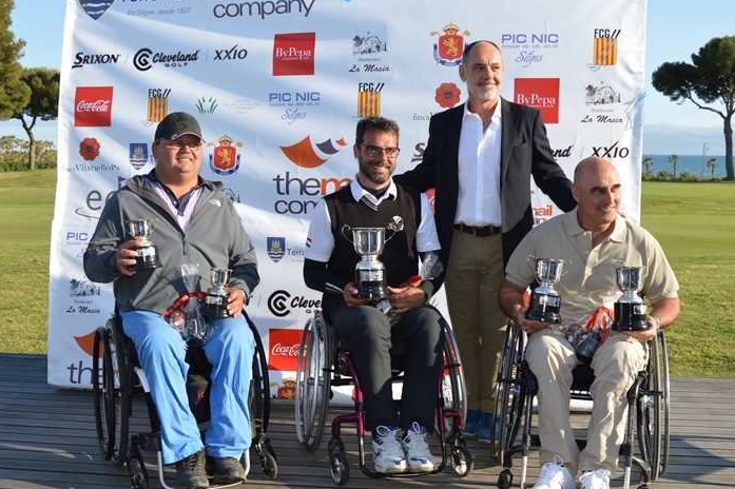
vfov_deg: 33.7
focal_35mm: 40
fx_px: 808
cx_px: 341
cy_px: 276
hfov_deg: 48.9
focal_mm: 23
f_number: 7.1
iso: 100
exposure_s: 1/200
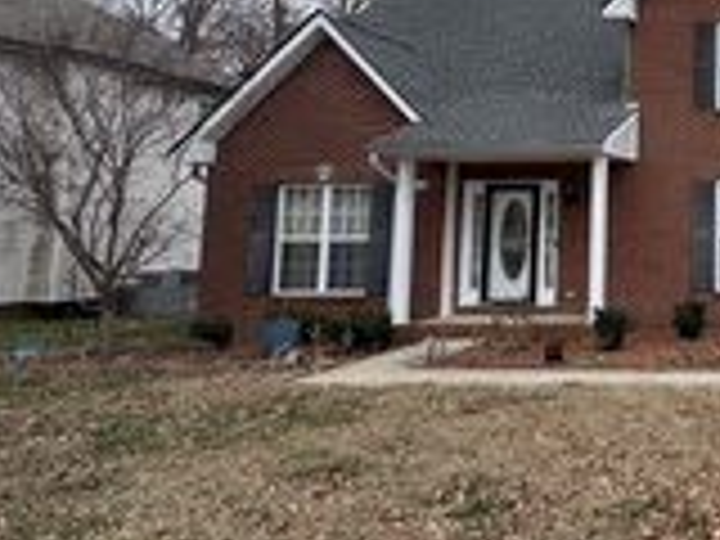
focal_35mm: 35
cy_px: 166
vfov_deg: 40.0
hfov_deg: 39.1
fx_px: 728
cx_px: 855
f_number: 2.2
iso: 40
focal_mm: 2.22
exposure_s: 1/394
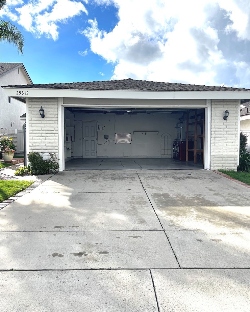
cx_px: 129
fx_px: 250
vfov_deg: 64.1
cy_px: 153
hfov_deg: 53.2
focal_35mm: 27
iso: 32
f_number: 1.6
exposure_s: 1/5128
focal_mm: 5.1
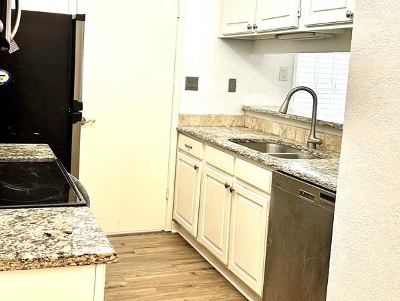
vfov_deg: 35.0
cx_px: 160
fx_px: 474
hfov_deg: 45.5
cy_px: 118
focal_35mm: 41
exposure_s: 1/120
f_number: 1.78
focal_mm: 6.86
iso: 200
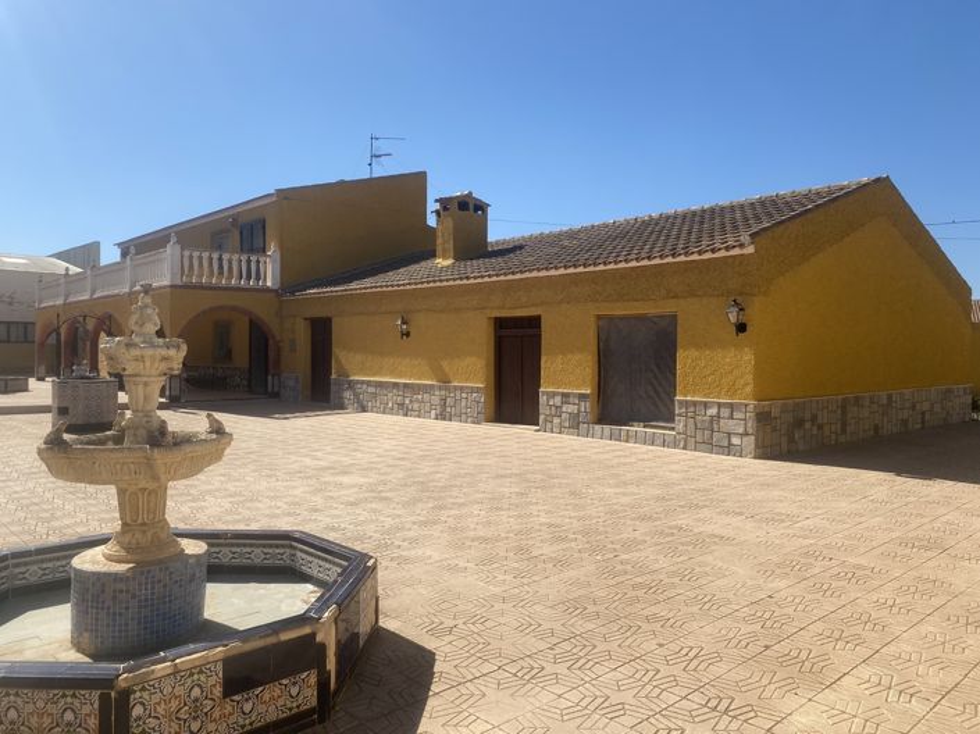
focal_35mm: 26
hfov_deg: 67.3
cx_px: 490
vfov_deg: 53.0
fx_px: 736
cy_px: 367
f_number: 1.8
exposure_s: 1/4115
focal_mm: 4.25
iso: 32
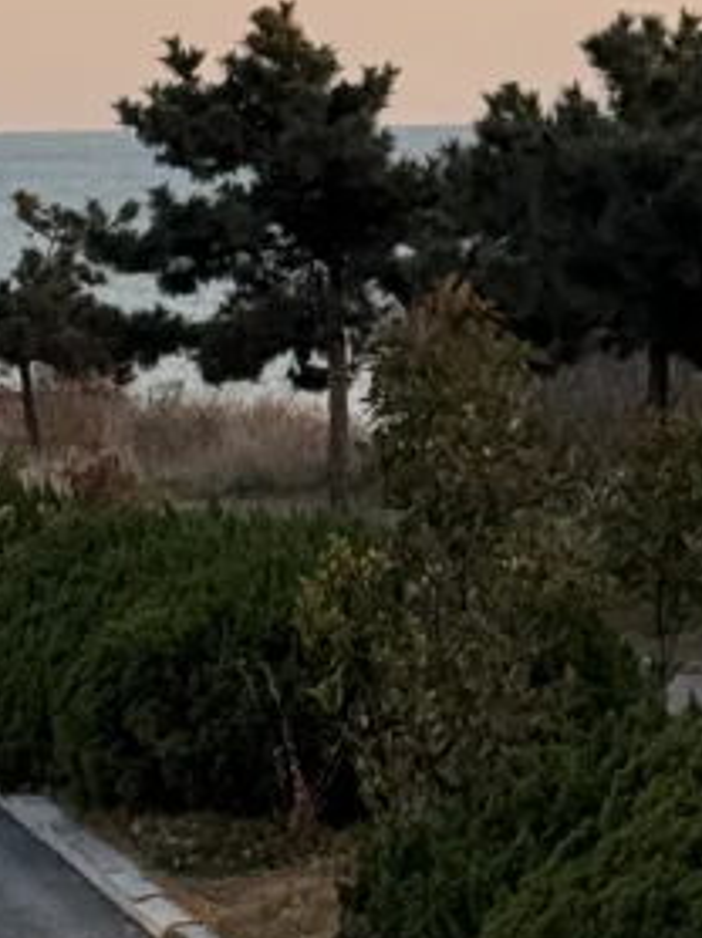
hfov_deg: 5.8
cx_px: -793
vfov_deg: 7.9
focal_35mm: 249
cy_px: 229
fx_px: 6743
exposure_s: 1/1013
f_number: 1.78
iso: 64
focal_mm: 6.76
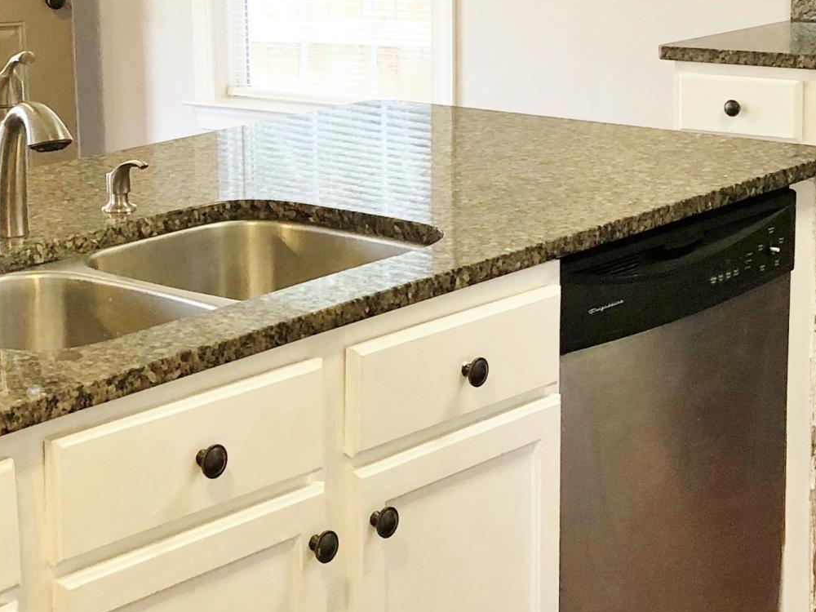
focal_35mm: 84
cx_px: 198
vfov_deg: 17.5
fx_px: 1980
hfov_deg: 23.0
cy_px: 183
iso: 40
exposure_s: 1/15
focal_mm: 3.99
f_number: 1.8
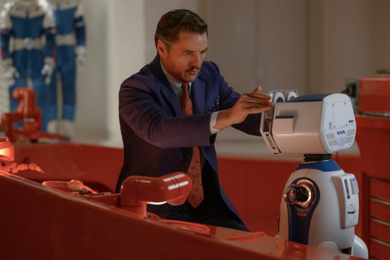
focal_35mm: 110
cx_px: 195
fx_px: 1192
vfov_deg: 12.5
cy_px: 130
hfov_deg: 18.6
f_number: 3.5
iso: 3200
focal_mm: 110
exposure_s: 1/160
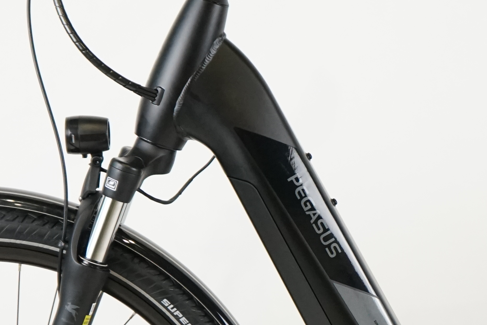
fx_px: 2705
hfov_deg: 10.2
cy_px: 280
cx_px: 447
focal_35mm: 200
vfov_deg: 6.9
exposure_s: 1/200
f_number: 5.6
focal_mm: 62
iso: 2000
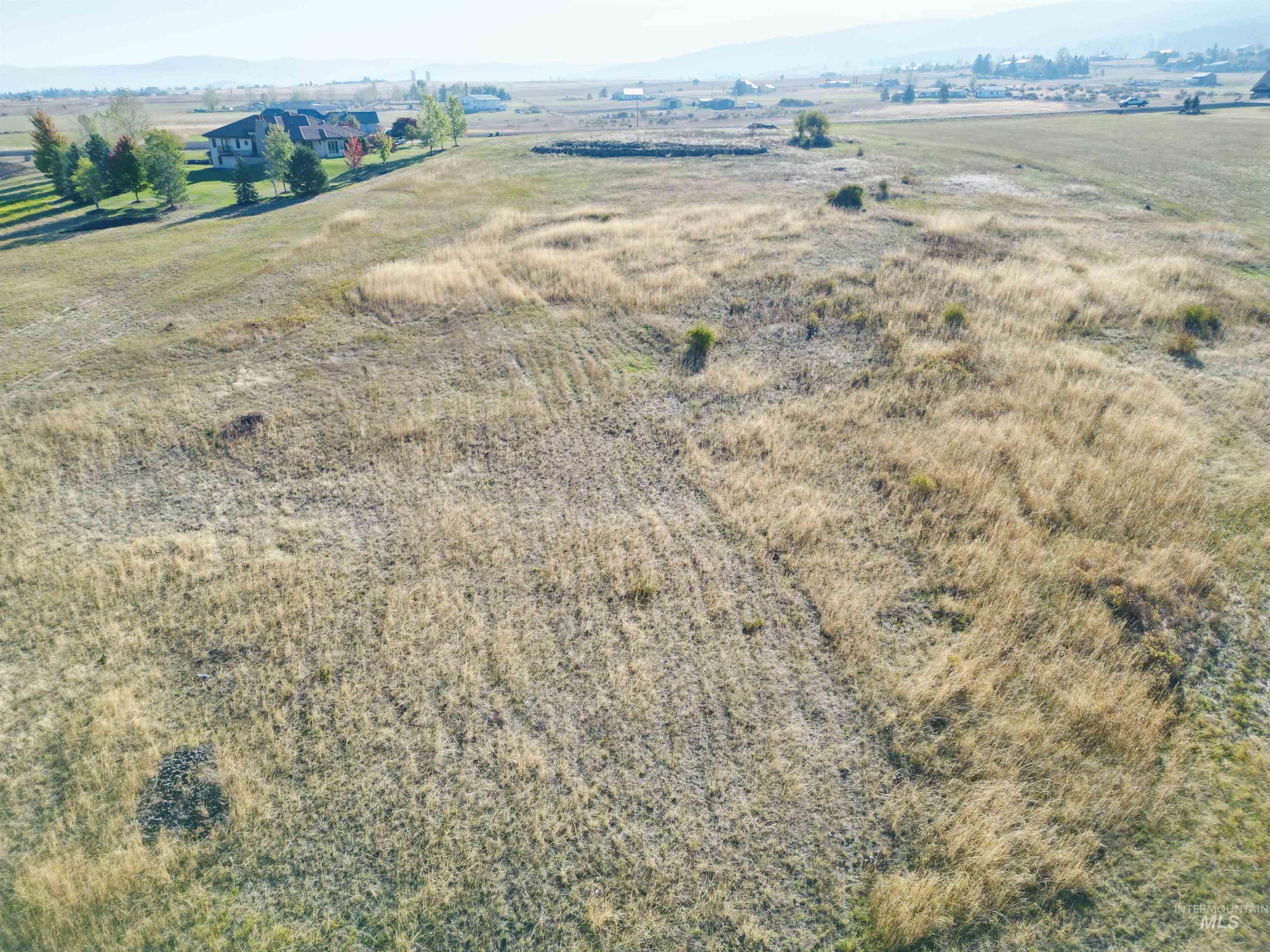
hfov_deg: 71.6
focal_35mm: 24
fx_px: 881
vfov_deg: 56.8
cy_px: 476
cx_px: 635
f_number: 1.7
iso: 150
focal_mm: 6.72
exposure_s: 1/2500
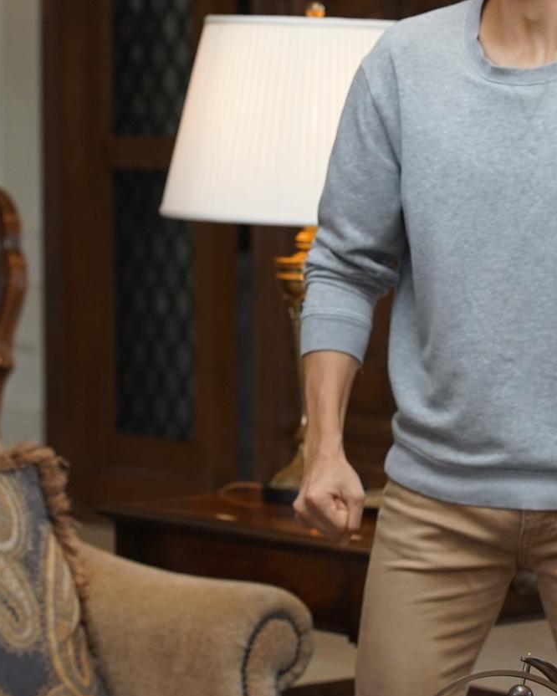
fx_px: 3255
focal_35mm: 158
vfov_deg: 12.2
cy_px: 183
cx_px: 284
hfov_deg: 9.8
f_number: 4.5
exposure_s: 1/125
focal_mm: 70
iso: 2500
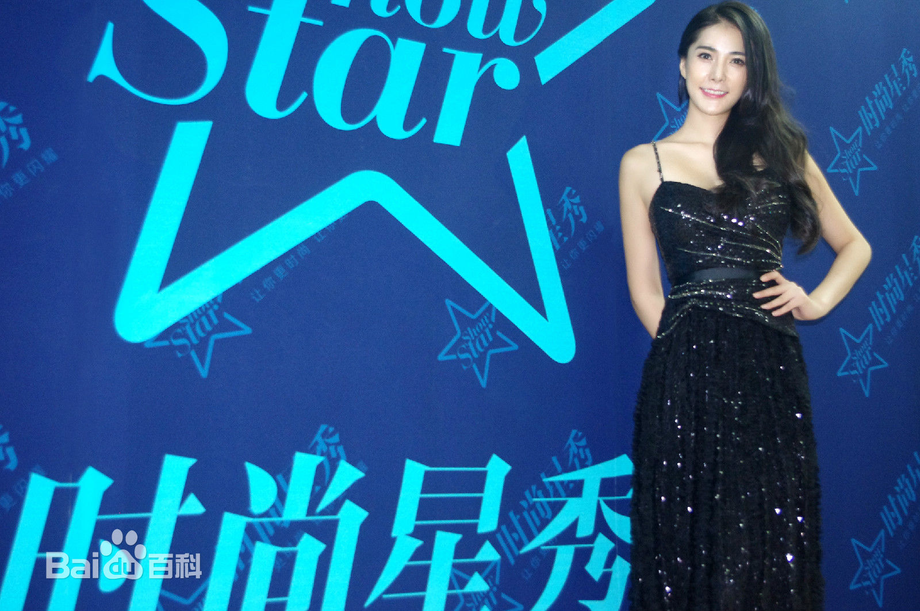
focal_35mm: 46
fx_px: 1174
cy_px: 306
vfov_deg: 29.2
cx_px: 460
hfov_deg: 42.8
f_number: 4
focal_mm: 30.63
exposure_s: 1/25
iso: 1600
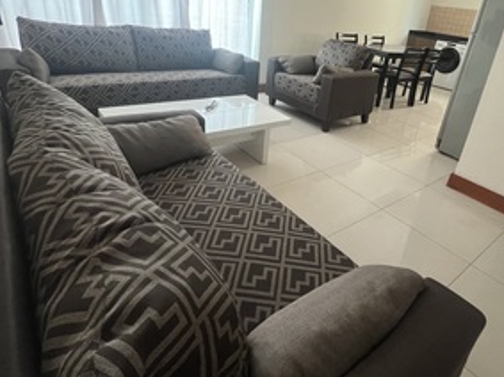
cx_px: 302
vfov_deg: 62.6
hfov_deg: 78.1
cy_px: 143
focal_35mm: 21
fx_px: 306
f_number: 1.8
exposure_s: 1/60
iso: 500
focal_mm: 1.57
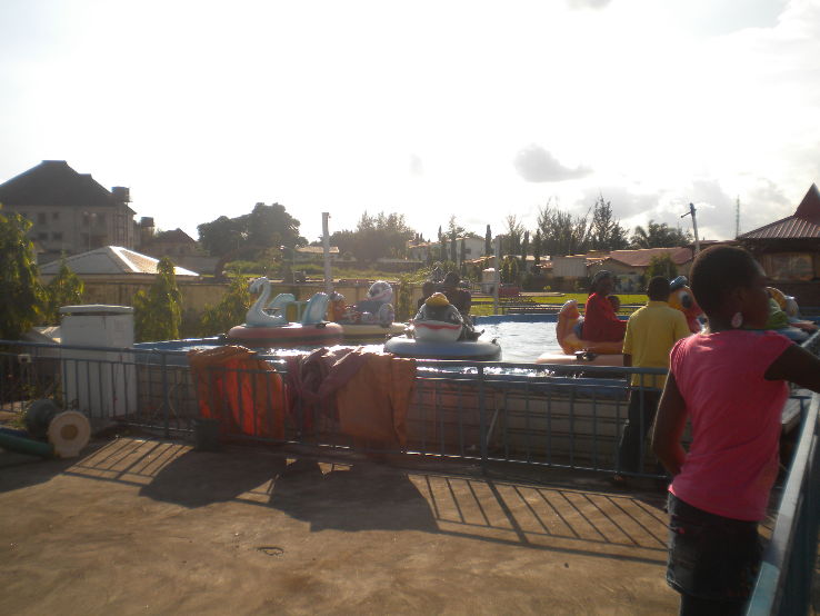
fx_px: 829
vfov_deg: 40.7
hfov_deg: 52.6
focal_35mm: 35
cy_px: 308
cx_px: 410
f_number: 4.6
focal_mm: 6.3
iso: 80
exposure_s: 1/1000
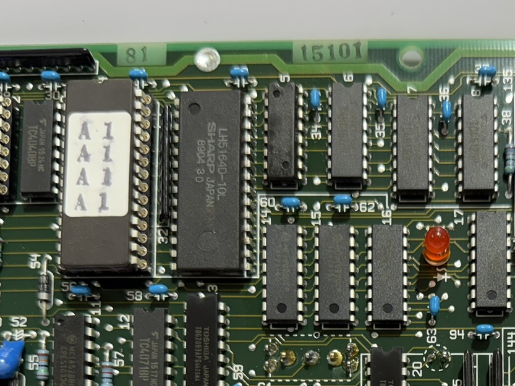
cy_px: 466
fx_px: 878
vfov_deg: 22.8
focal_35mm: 59
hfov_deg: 31.7
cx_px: 425
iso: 100
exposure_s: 1/100
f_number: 1.78
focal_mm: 6.76
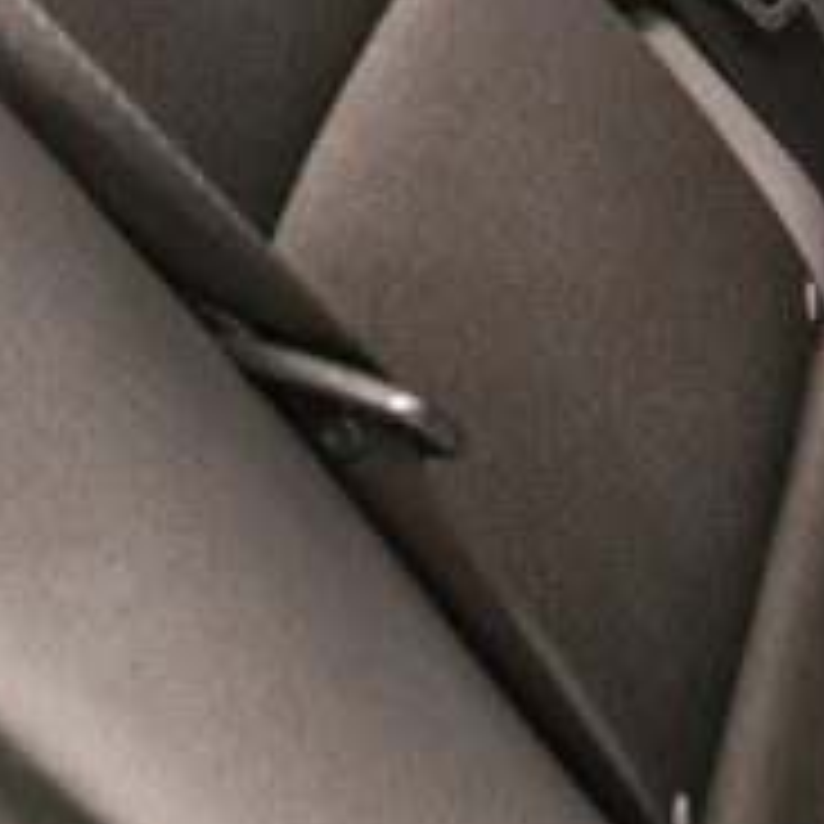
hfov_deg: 13.7
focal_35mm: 114
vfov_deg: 14.7
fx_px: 3070
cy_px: -185
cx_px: 1463
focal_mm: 5.4
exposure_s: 1/50
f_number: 1.6
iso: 320
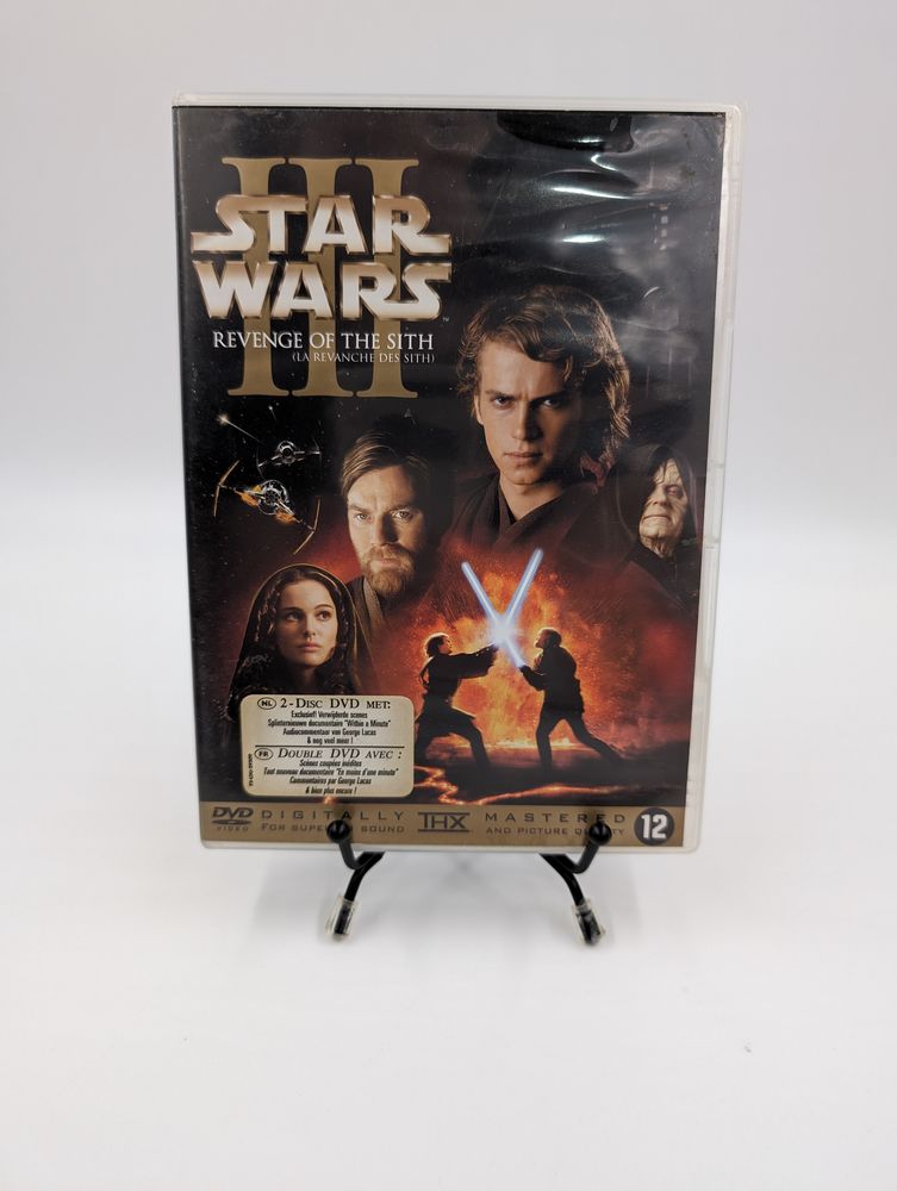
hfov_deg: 56.9
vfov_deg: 71.5
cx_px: 448
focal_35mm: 24
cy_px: 596
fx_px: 827
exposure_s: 1/72.6
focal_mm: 6.9
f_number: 1.68
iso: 111
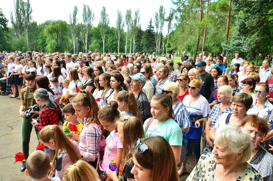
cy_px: 90
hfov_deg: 67.5
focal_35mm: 27
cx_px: 136
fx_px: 204
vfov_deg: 47.8
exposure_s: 1/100
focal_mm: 18
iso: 100
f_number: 5.6
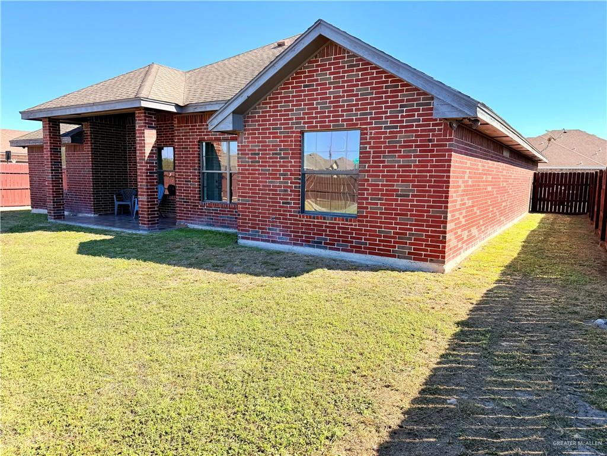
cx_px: 304
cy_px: 228
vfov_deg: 56.8
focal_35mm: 24
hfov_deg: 71.6
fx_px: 421
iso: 80
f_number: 1.78
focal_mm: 6.76
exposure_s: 1/1901
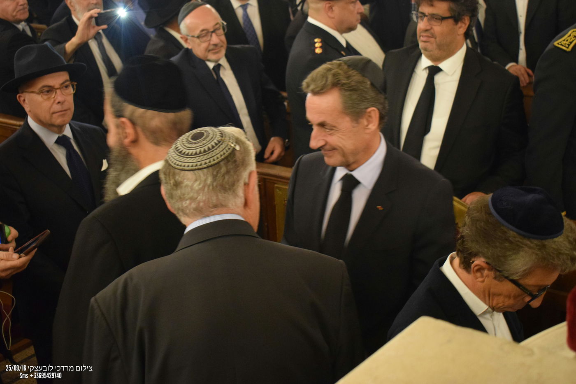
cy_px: 192
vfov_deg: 23.8
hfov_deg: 35.1
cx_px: 288
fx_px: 912
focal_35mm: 57
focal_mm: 38
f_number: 4.8
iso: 3200
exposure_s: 1/25
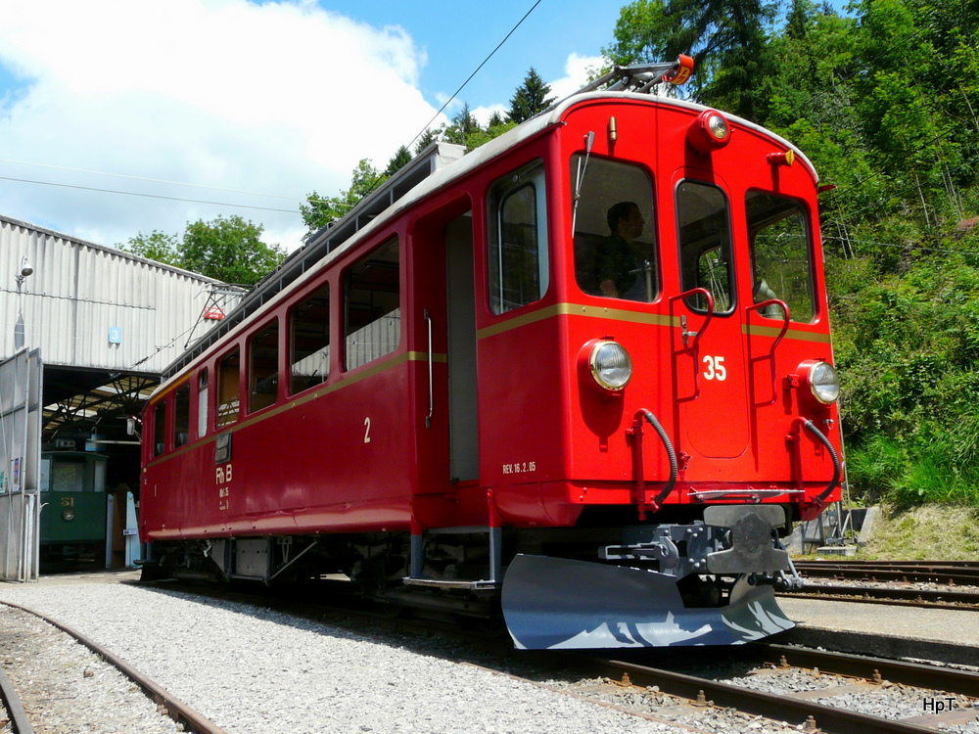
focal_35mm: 32
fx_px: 905
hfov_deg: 56.8
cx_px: 490
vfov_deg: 44.2
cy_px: 367
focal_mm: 5.2
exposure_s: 1/320
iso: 100
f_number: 5.6
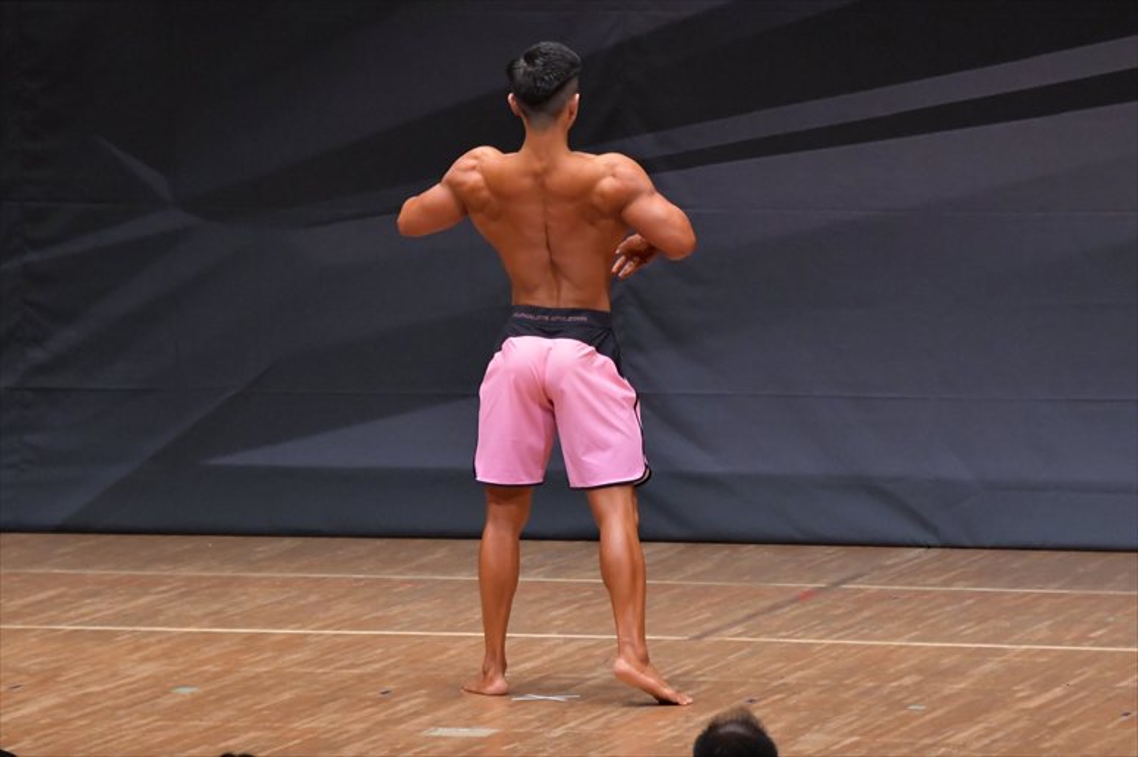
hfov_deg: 7.2
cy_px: 378
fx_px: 9005
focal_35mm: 285
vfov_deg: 4.8
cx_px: 569
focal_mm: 190
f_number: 5.6
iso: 6400
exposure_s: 1/400
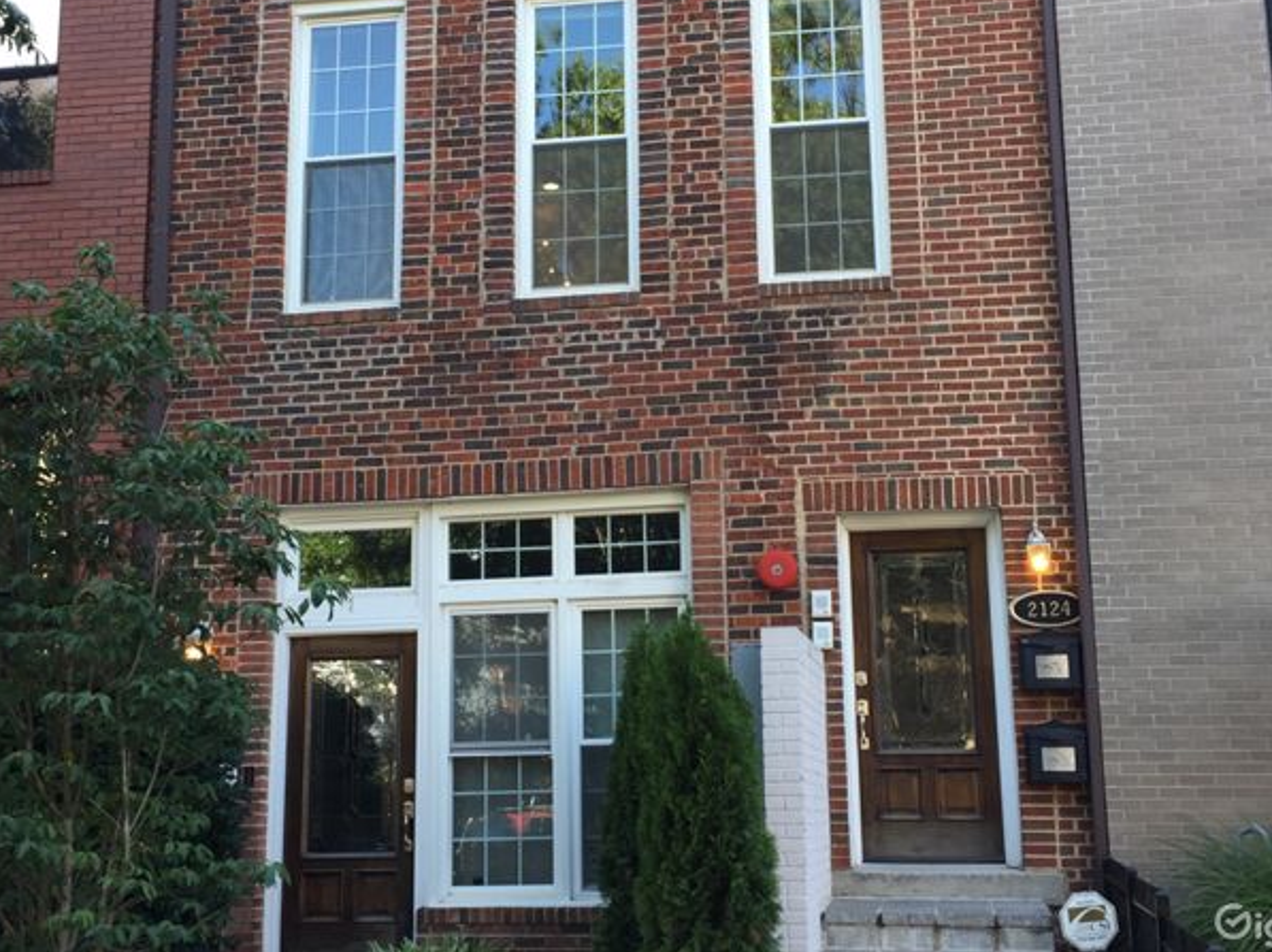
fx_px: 1285
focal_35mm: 35
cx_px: 643
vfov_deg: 40.6
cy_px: 405
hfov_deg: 52.7
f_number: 2.2
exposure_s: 1/120
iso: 32
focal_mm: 4.15
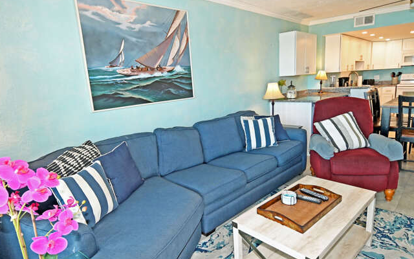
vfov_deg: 55.0
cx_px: 219
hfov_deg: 79.6
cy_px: 136
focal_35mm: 22
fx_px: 248
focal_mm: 12
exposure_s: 1/60
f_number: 4
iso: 280
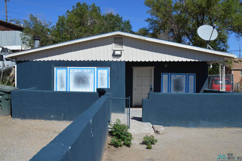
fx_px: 242
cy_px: 80
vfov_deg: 36.8
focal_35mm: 36
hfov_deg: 53.2
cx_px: 121
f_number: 9
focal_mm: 24
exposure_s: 1/320
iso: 100
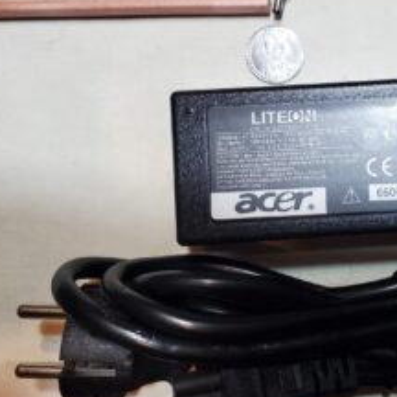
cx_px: 357
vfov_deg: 35.1
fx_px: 623
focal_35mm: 48
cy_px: 140
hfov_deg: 33.5
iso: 200
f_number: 2.4
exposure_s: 1/50
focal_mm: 4.3
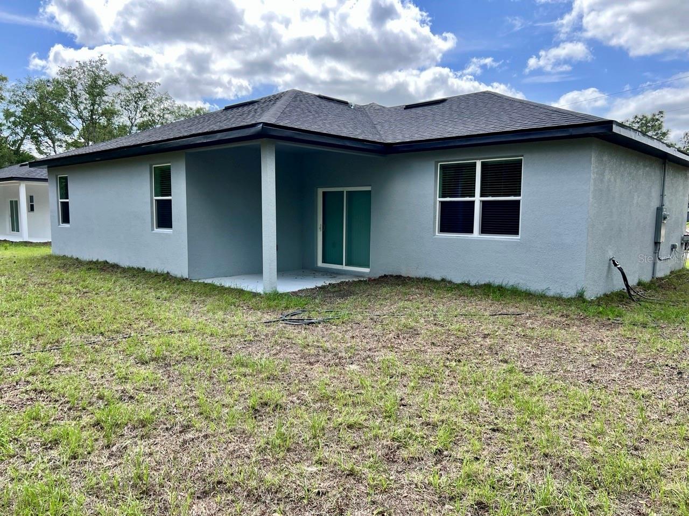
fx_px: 518
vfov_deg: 53.1
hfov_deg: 67.3
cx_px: 344
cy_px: 258
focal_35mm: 26
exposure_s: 1/1361
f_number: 1.5
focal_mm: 5.7
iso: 50
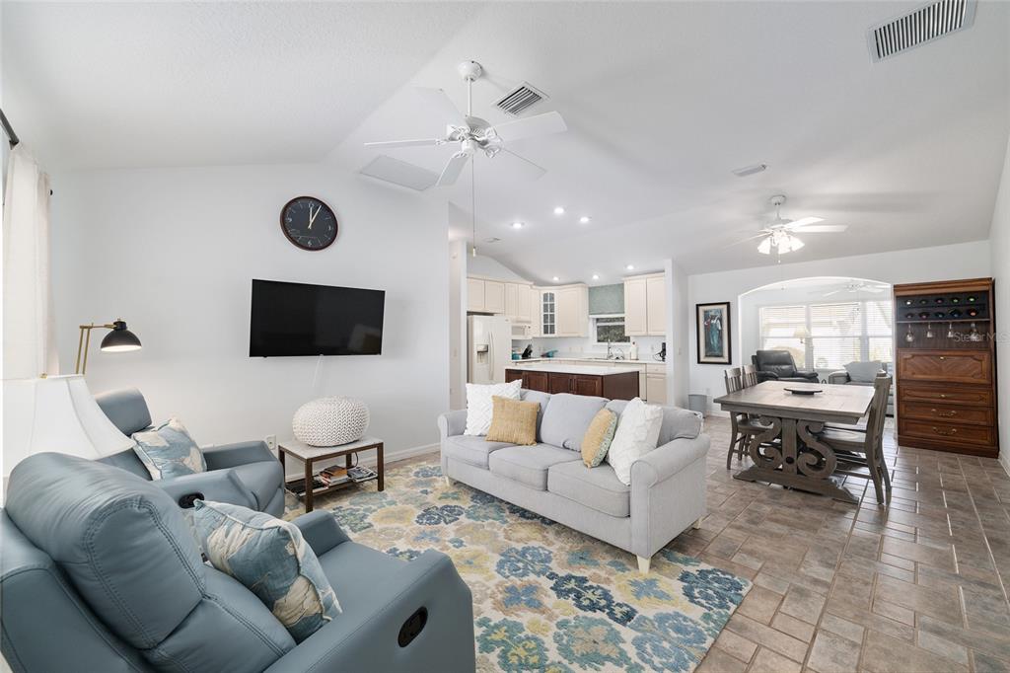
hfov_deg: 104.3
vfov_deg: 81.2
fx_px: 393
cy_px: 336
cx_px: 505
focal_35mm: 14
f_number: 8
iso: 400
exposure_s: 1/13
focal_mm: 14
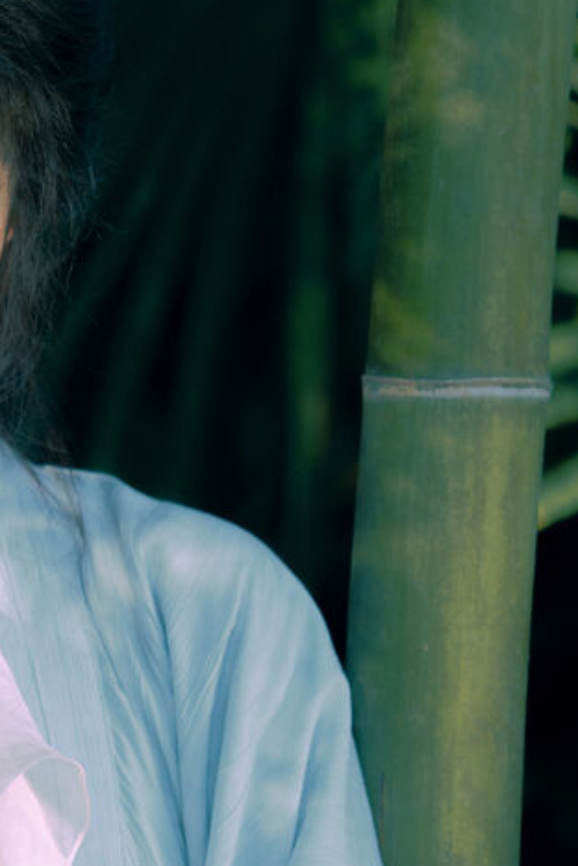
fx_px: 6478
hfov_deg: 5.0
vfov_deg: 7.7
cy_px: 440
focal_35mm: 269
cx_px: -446
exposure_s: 1/400
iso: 200
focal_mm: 70
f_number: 2.8
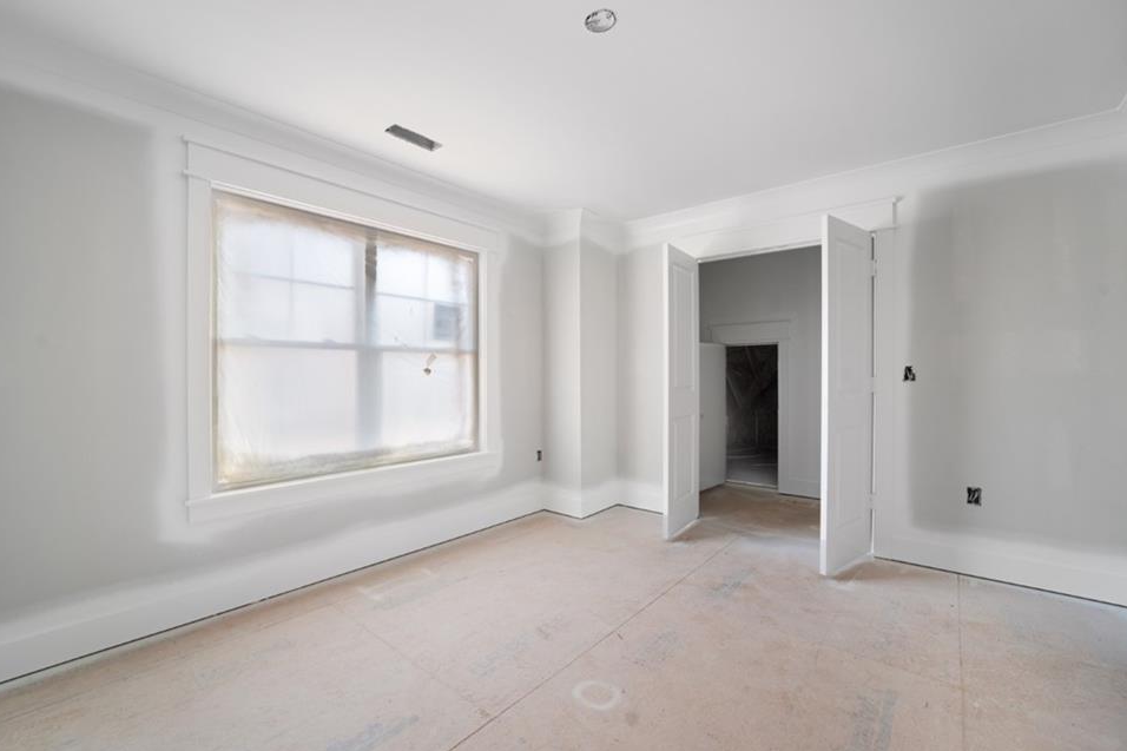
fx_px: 469
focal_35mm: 15
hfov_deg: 100.3
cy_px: 383
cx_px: 534
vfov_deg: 77.3
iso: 320
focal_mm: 14
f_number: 7.1
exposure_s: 1/8
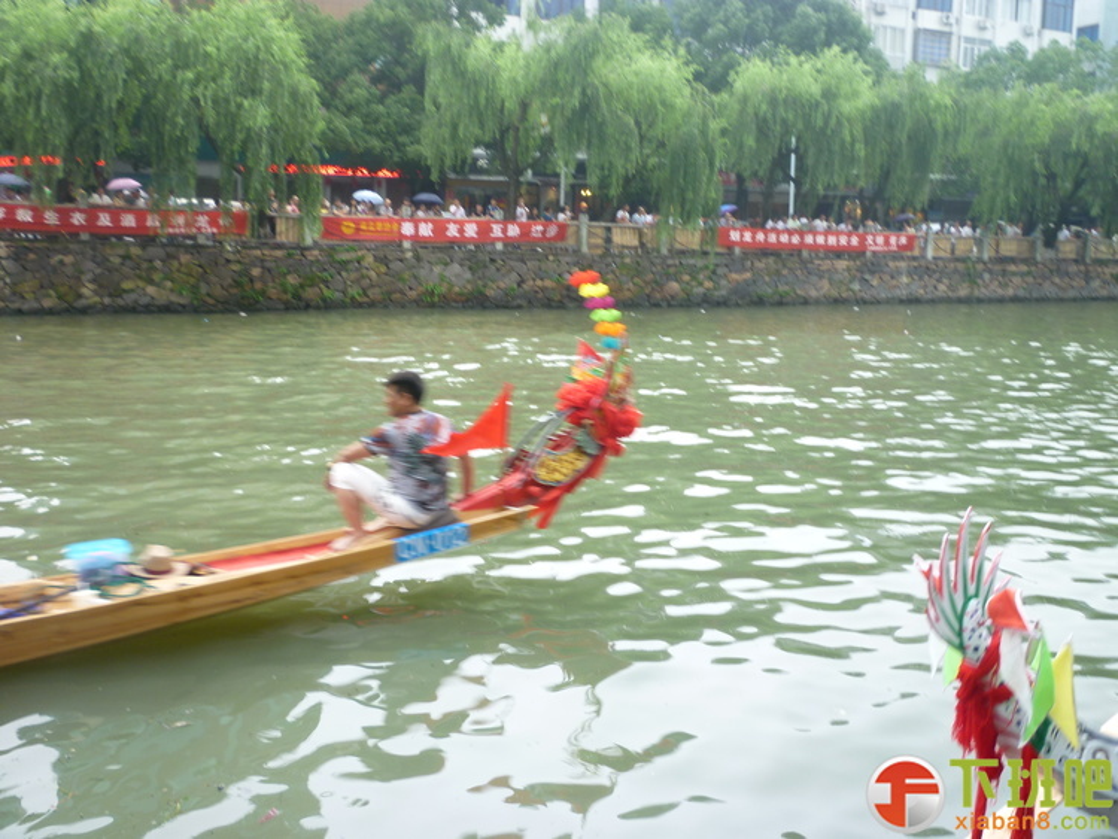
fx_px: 969
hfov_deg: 59.9
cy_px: 420
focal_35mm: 30
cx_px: 559
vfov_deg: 46.8
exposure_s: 1/50
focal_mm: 5.3
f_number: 3.3
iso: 80
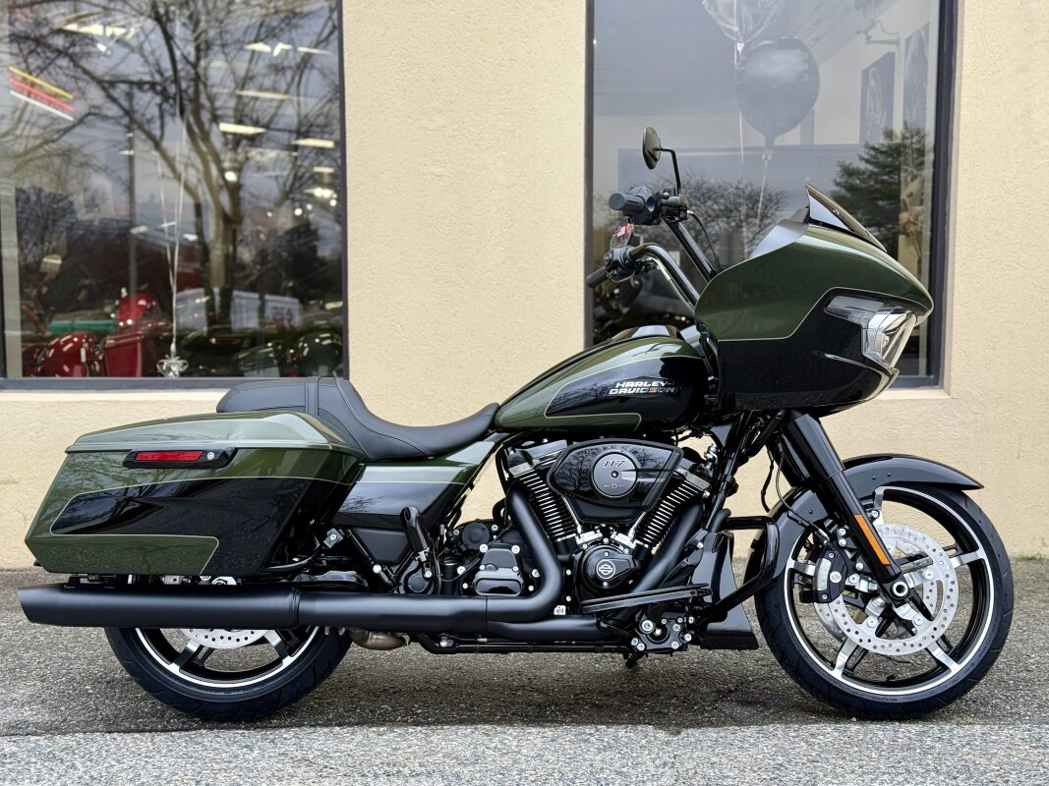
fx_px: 1454
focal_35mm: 48
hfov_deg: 39.7
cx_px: 524
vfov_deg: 30.3
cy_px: 393
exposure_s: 1/122
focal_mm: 6.76
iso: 80
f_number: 1.78
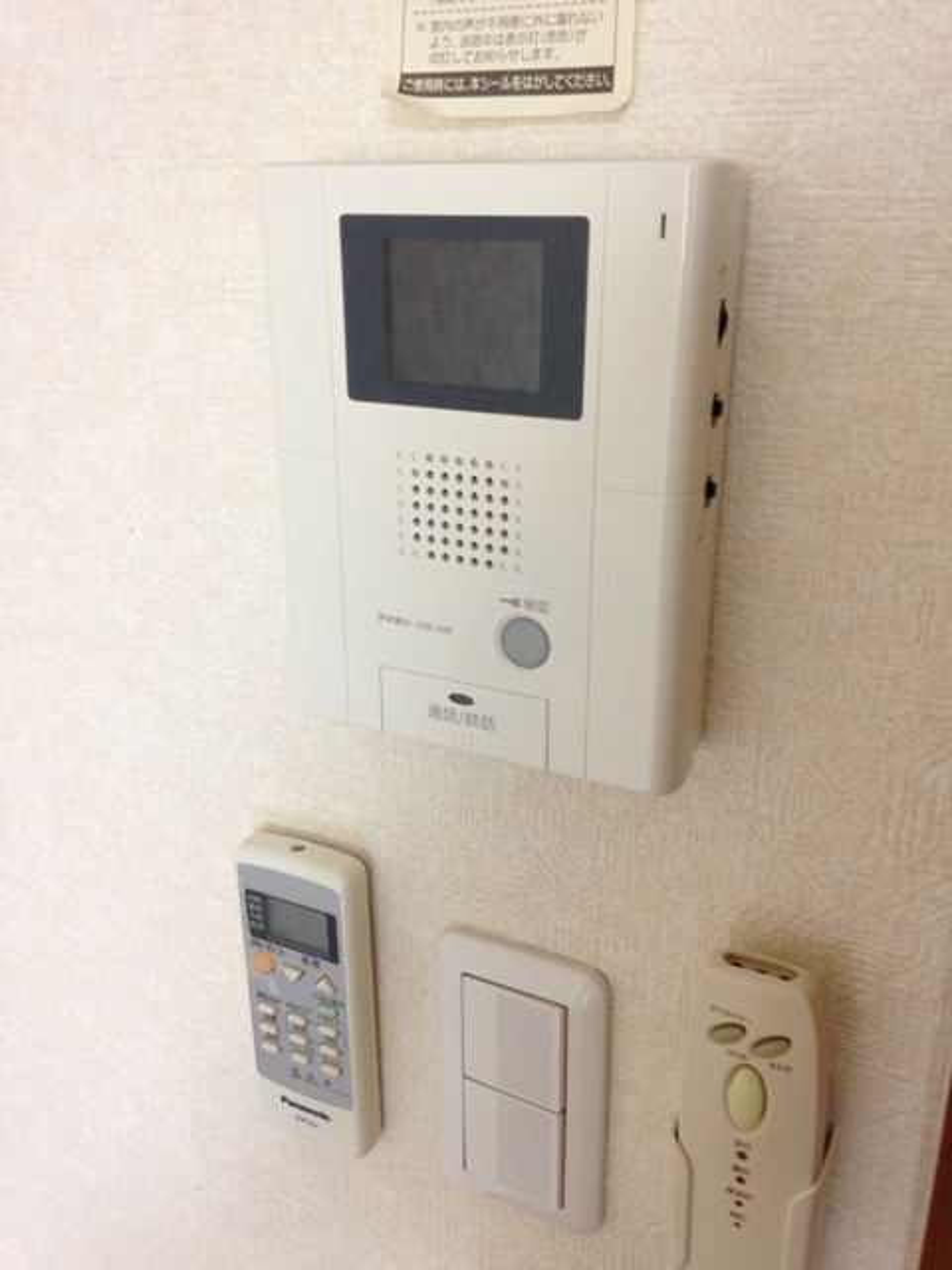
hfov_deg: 42.9
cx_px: 476
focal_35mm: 33
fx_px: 1210
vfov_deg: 55.4
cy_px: 635
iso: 125
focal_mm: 4.12
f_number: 2.4
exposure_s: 1/20
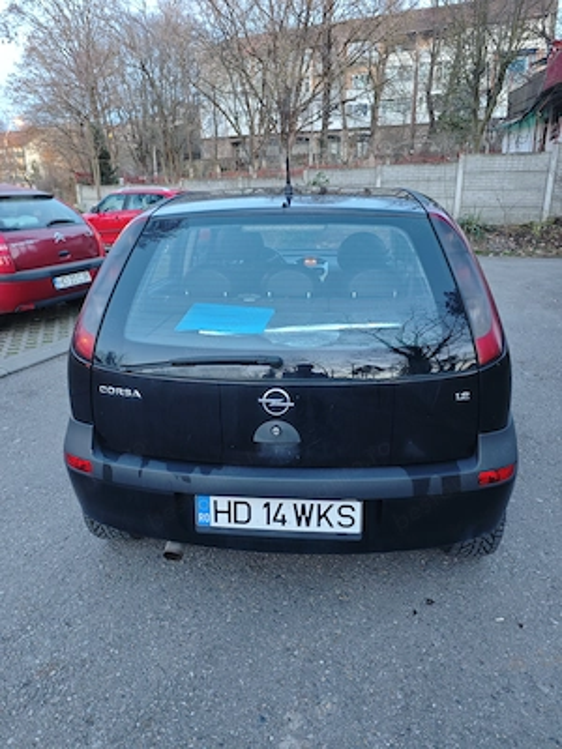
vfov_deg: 73.9
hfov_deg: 58.9
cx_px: 281
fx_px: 498
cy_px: 374
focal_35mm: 23
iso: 1000
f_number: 1.63
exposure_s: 1/25
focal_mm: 8.72
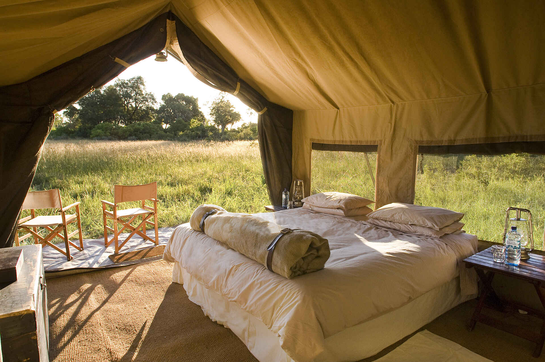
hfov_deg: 81.3
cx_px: 272
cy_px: 181
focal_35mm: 21
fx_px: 318
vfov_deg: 59.4
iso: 200
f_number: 8
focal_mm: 14
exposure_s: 1/45
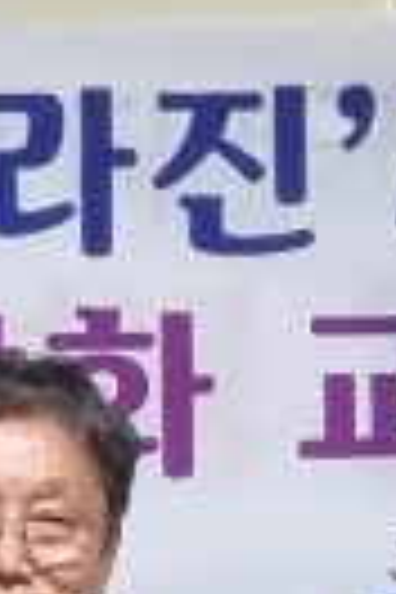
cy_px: 1161
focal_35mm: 263
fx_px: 4339
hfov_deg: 5.2
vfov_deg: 7.5
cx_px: -261
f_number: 1.8
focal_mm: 5.4
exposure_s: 1/60.2
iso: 160
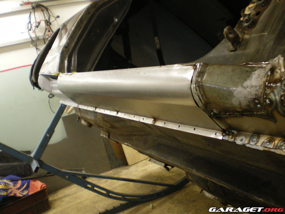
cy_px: 107
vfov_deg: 37.7
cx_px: 142
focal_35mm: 38
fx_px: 313
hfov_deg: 49.0
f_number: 3.1
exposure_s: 1/30
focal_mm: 6.3
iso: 250
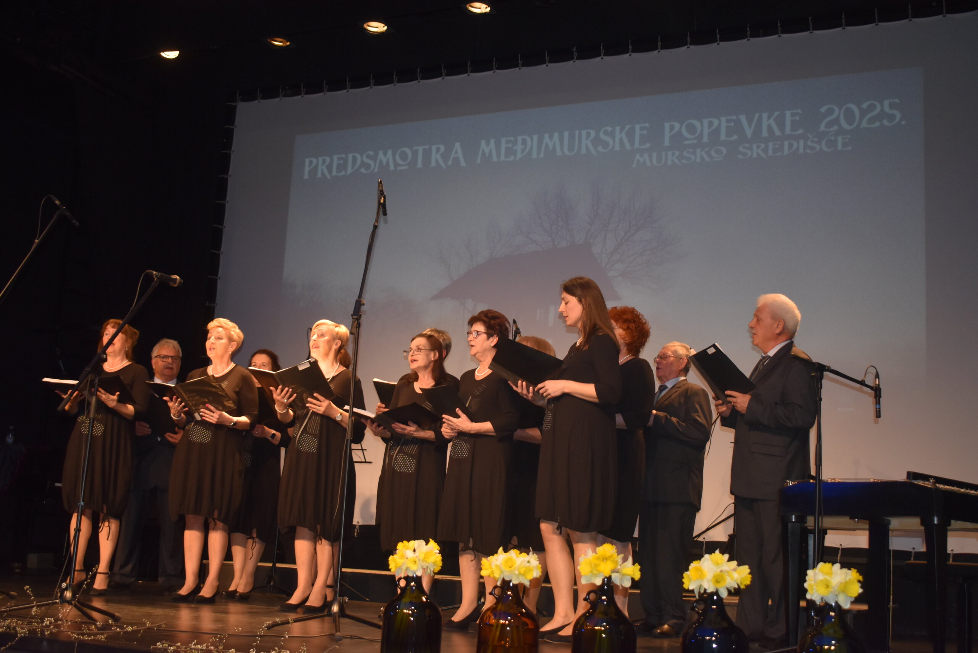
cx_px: 489
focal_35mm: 44
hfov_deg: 45.0
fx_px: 1182
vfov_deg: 30.9
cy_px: 326
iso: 1100
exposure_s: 1/125
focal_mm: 29
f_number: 4.2
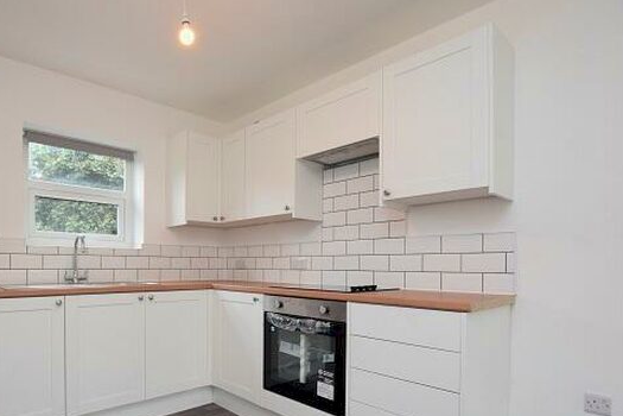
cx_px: 230
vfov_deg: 60.7
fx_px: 346
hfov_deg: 82.2
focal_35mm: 20
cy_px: 271
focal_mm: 10
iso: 800
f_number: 5
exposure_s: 1/100
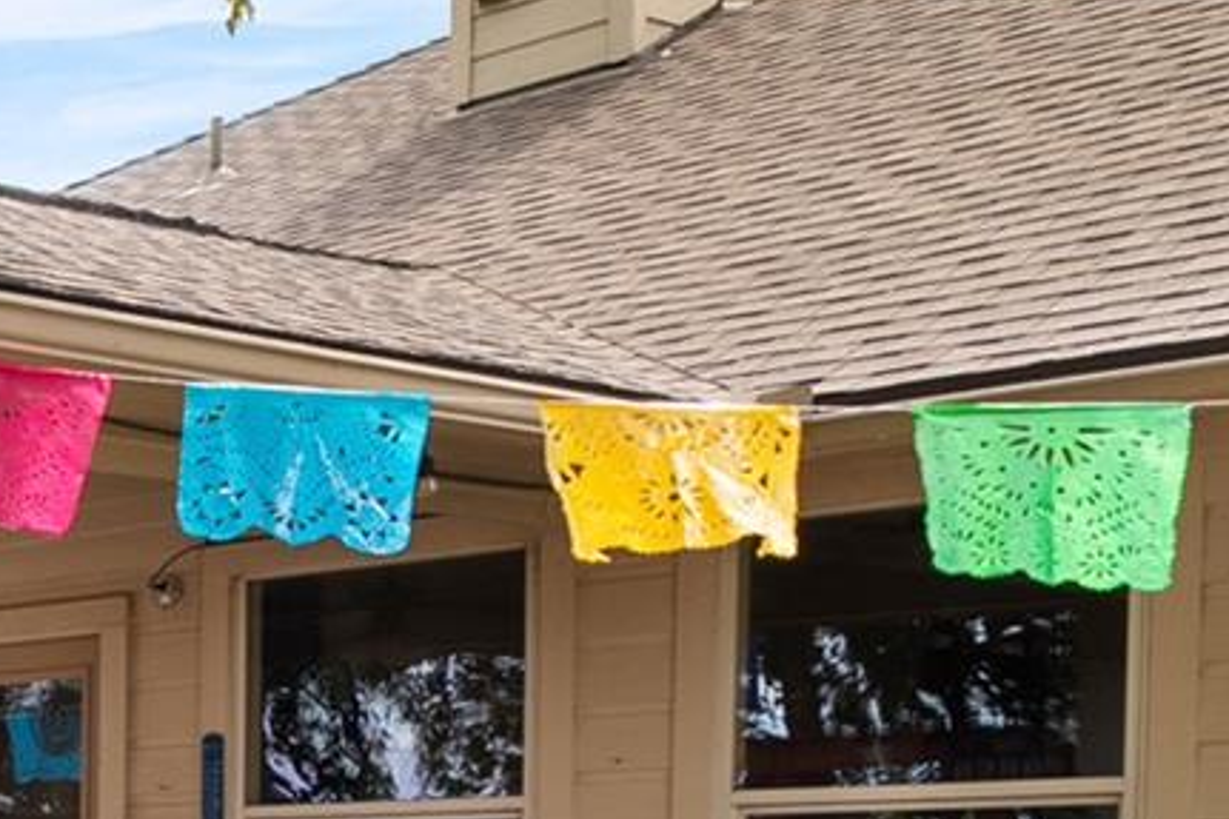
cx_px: -1186
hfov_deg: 18.4
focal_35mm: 76
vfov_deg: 17.1
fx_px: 2593
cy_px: 1006
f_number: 8
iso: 160
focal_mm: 16
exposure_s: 1/40
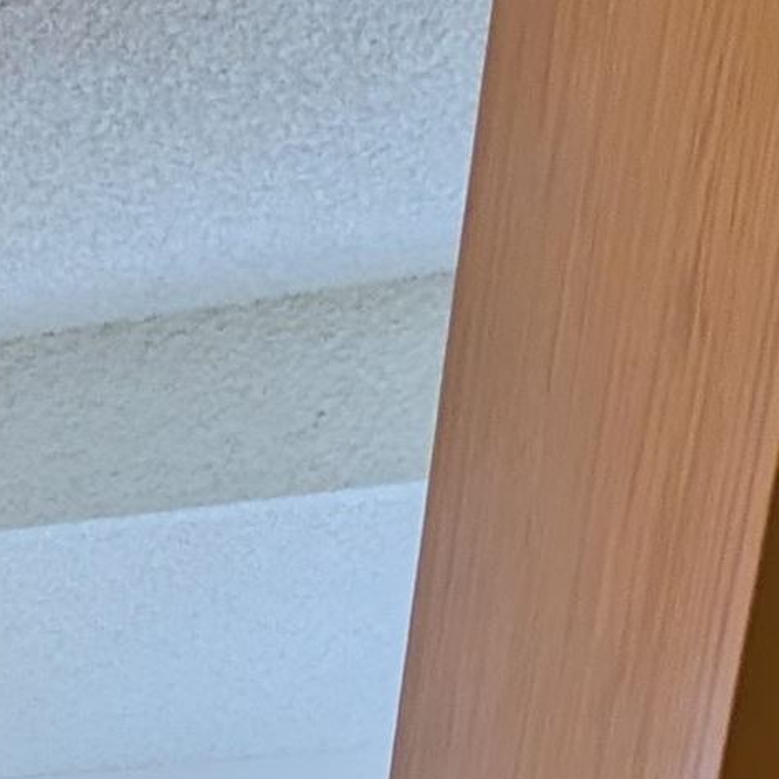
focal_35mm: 69
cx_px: -792
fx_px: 1757
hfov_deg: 17.5
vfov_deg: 16.7
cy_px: 1662
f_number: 1.7
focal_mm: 2.02
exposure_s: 1/65.8
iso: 91
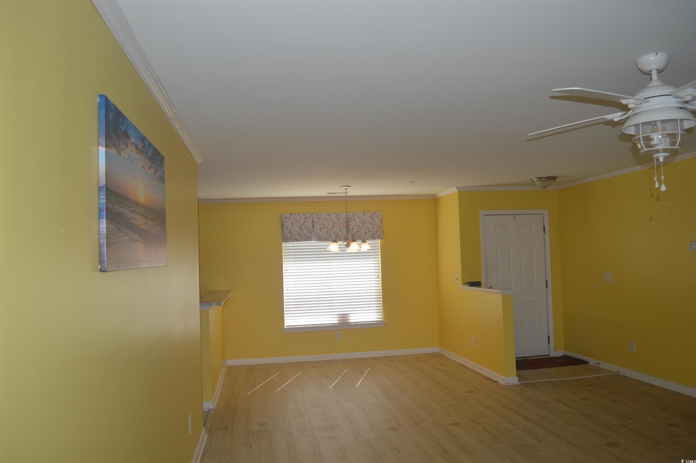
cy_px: 232
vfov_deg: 47.8
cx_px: 348
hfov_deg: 67.4
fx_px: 521
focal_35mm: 27
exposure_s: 1/125
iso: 140
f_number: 4
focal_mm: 18
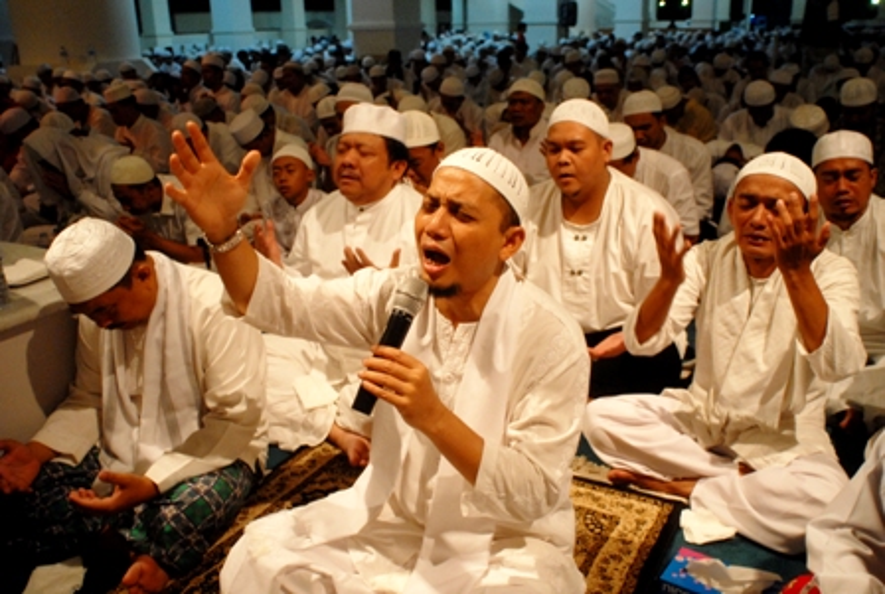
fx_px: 739
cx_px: 442
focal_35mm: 30
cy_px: 297
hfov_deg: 61.8
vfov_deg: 43.8
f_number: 2.8
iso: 800
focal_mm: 20
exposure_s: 1/30
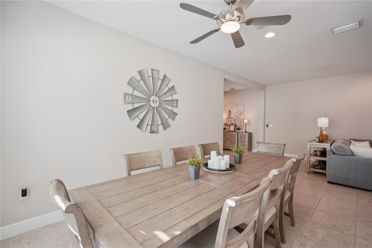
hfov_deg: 96.7
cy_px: 124
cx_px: 186
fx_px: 165
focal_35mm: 16
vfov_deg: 73.7
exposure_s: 1/125
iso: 400
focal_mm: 16
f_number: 4
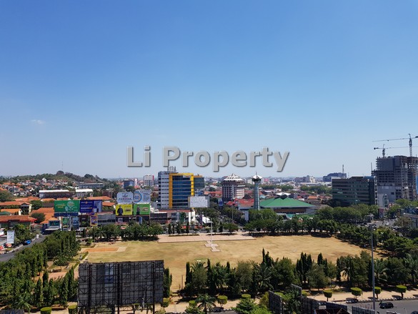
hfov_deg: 67.3
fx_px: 314
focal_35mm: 26
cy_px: 157
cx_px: 209
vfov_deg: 53.1
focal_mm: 4.3
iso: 40
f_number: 1.7
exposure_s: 1/2512
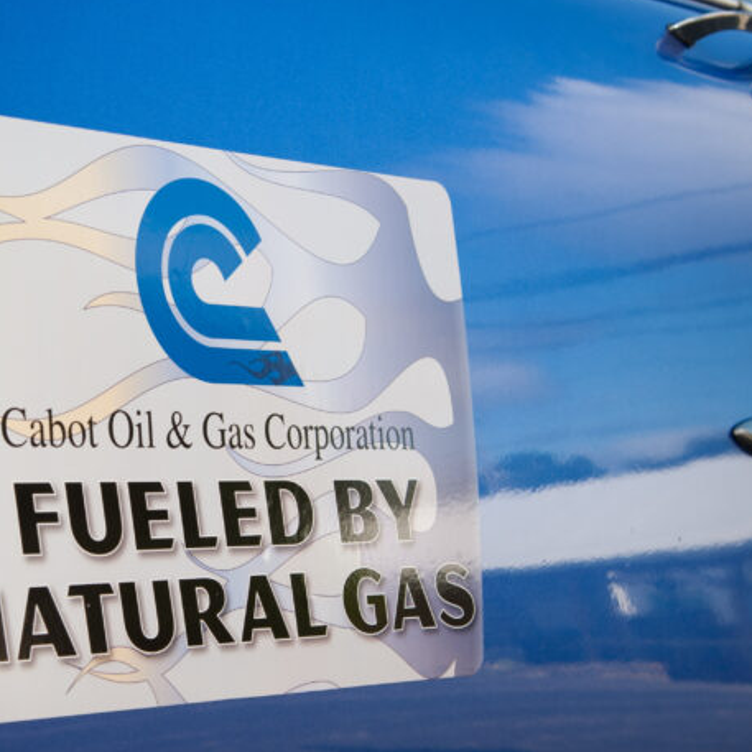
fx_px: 2433
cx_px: 104
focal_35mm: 99
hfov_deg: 17.4
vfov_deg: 17.5
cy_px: 485
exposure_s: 1/200
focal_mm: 52
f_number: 7.1
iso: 200
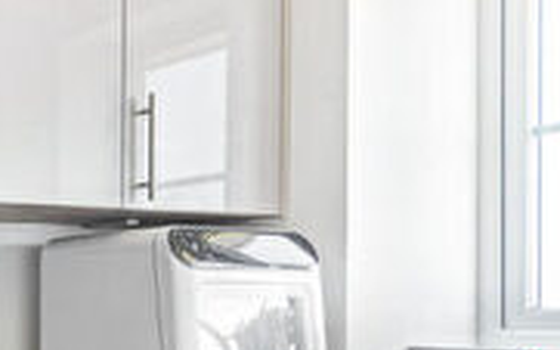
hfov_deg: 24.4
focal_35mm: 63
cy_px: 325
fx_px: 961
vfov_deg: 20.1
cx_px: -306
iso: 800
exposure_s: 1/40
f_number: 8
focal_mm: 16
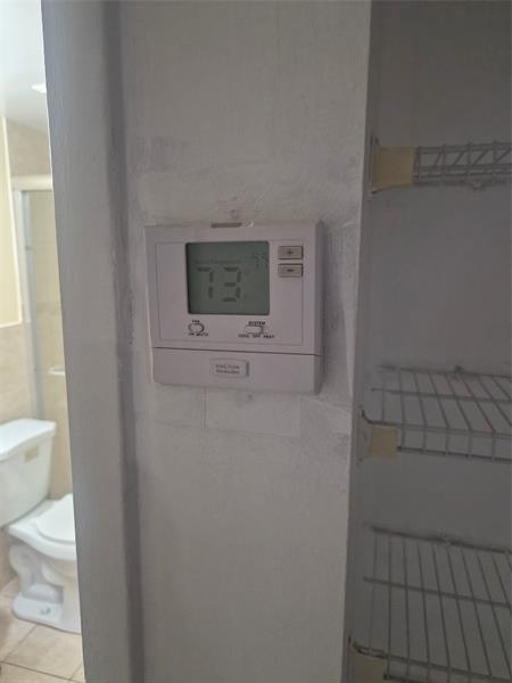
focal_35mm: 23
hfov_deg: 58.9
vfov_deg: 73.9
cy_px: 342
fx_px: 454
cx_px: 256
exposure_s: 1/120
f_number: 1.8
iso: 640
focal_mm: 5.4
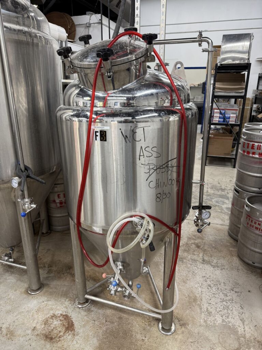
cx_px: 131
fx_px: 242
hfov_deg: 56.8
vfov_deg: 71.6
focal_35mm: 24
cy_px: 175
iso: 125
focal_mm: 6.76
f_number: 1.78
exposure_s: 1/60
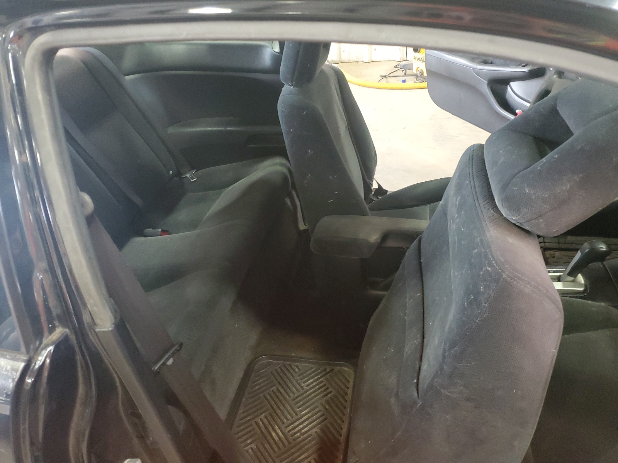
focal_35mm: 26
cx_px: 309
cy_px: 232
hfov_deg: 67.3
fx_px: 464
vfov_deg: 53.1
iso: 327
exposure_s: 1/40
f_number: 1.5
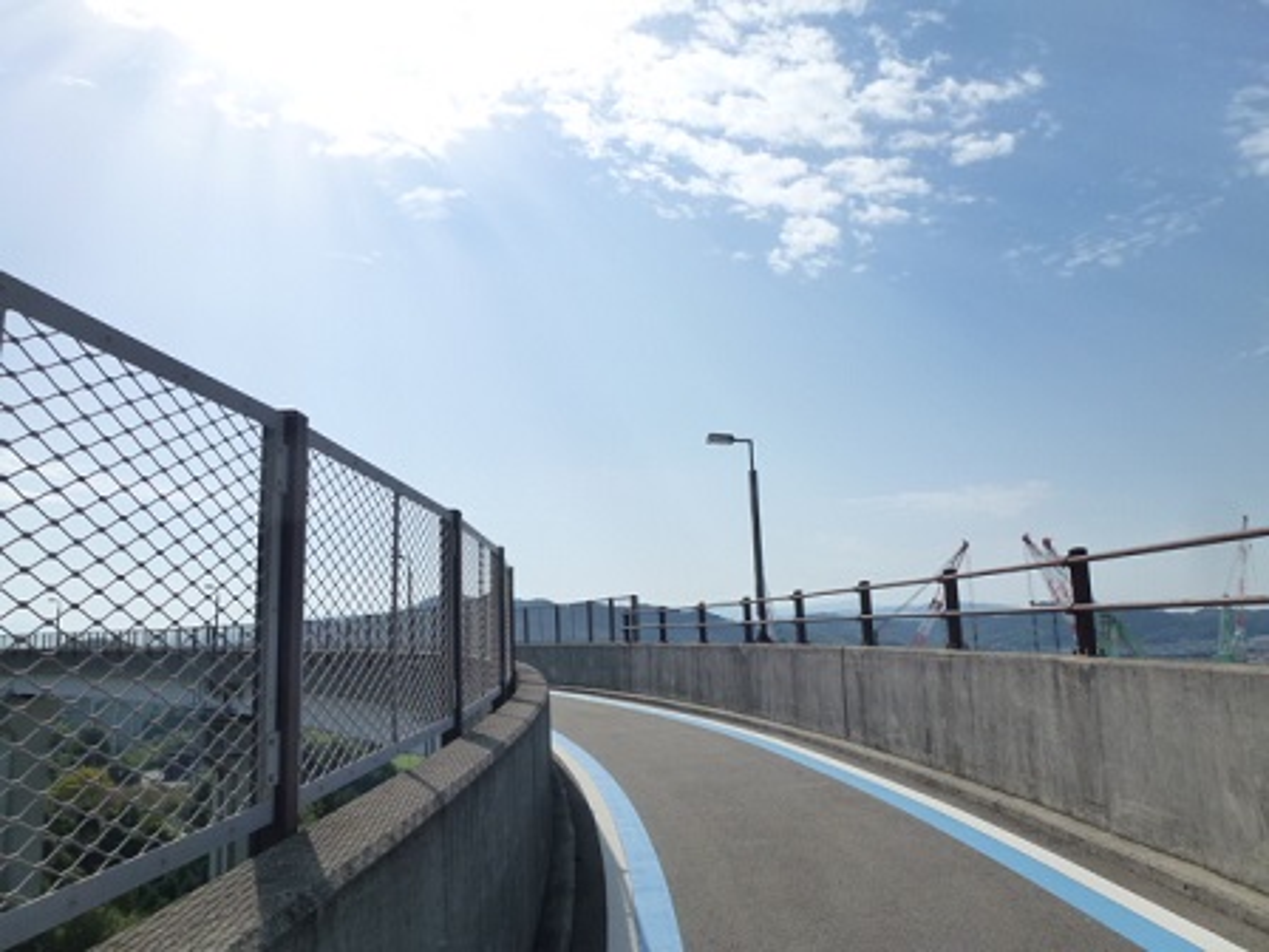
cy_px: 476
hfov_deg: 71.6
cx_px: 634
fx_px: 880
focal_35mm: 24
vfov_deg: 56.8
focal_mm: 4.3
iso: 160
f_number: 4
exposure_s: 1/1600
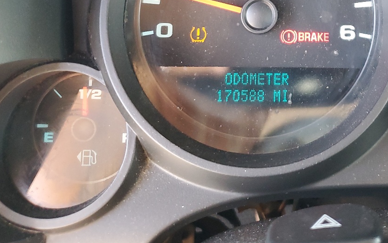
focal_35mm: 53
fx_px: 560
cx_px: 301
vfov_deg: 23.0
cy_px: -23
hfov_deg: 37.1
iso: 201
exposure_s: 1/60.2
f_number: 1.5
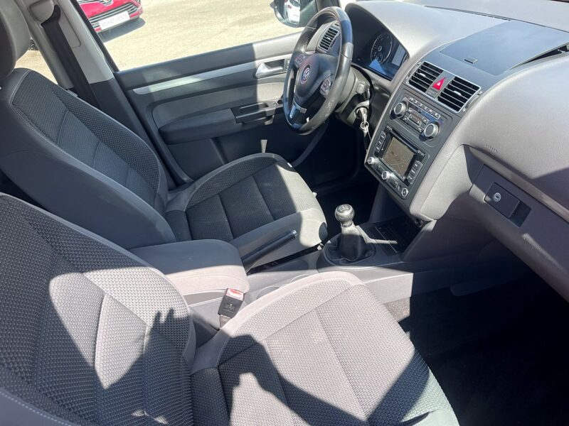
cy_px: 213
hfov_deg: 67.3
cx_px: 284
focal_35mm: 26
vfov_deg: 53.1
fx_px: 427
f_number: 1.6
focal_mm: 5.1
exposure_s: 1/328
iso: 50
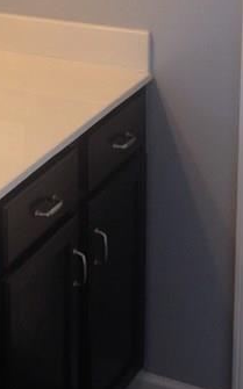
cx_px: 64
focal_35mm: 107
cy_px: -42
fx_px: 1135
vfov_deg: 18.7
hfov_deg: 12.2
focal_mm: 4.12
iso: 64
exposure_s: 1/20
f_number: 2.4
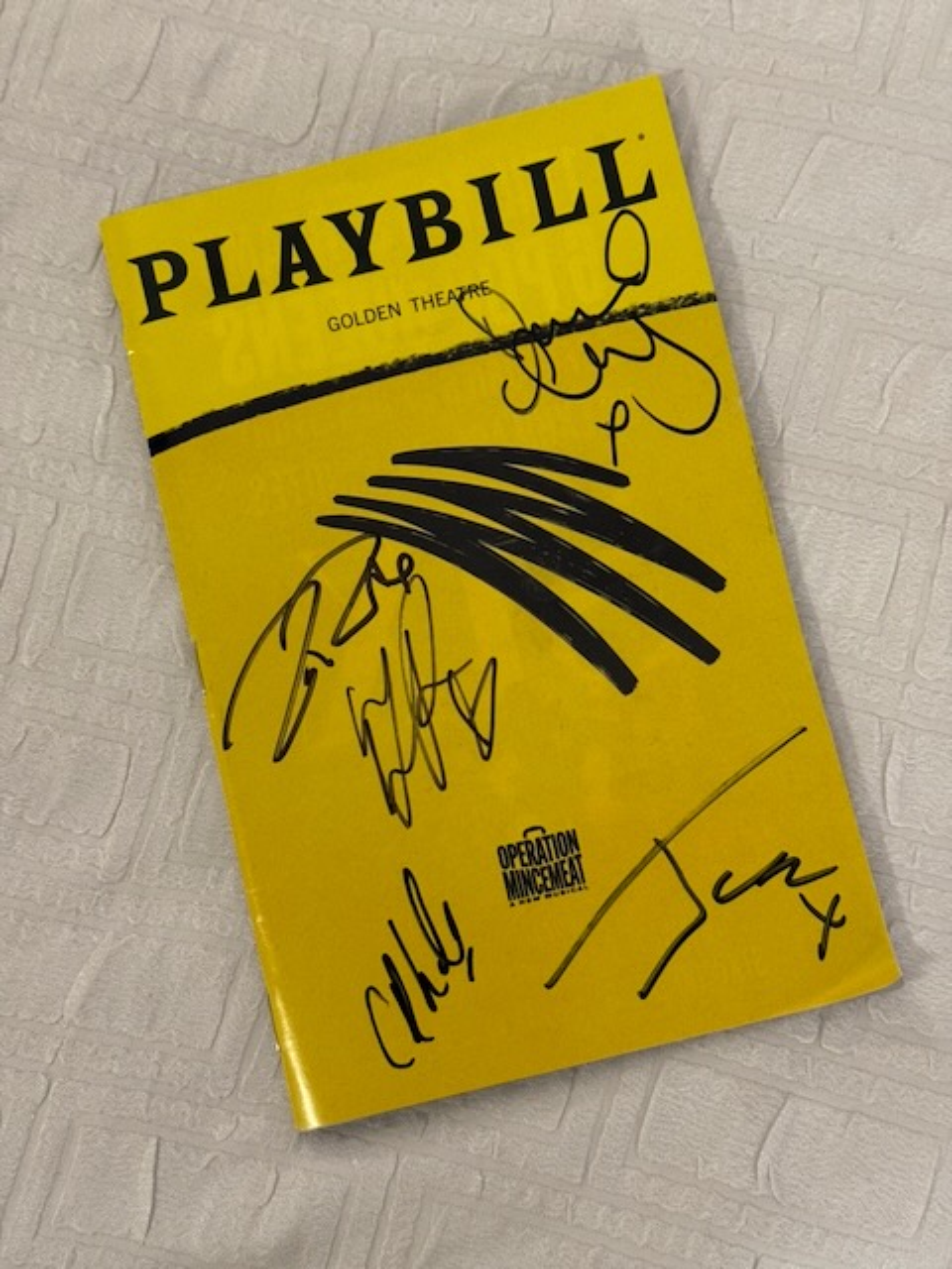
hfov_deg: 30.3
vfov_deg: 39.7
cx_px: 476
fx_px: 1760
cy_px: 634
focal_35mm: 48
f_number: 1.78
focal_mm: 6.76
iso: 250
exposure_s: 1/40
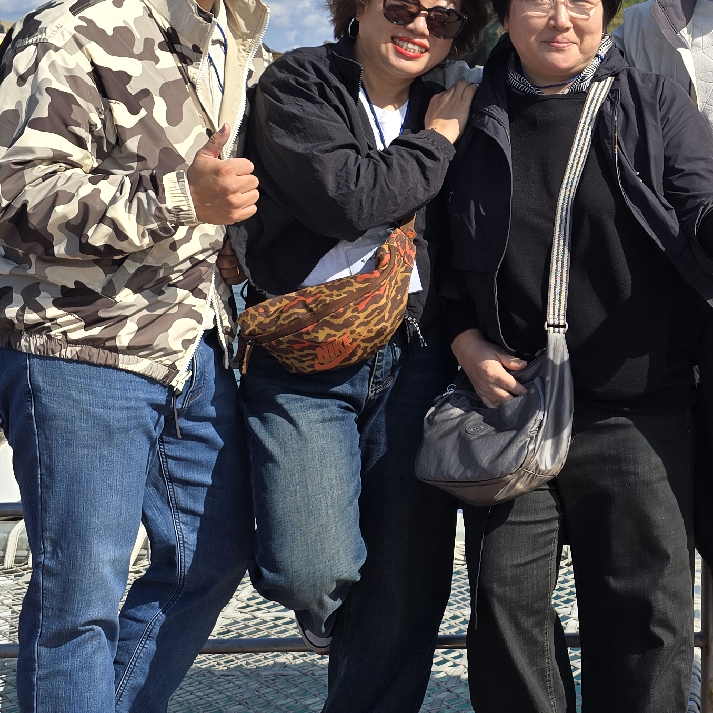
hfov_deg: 26.8
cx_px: 741
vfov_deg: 28.3
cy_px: 206
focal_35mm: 60
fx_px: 1398
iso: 12
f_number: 1.7
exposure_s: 1/843
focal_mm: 6.3
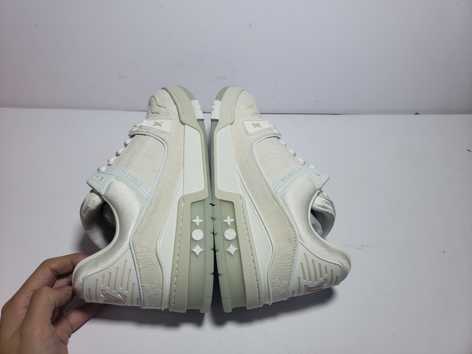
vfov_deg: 53.1
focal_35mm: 26
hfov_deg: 67.3
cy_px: 177
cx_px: 236
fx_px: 355
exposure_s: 1/820
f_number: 1.5
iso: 50
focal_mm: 4.3
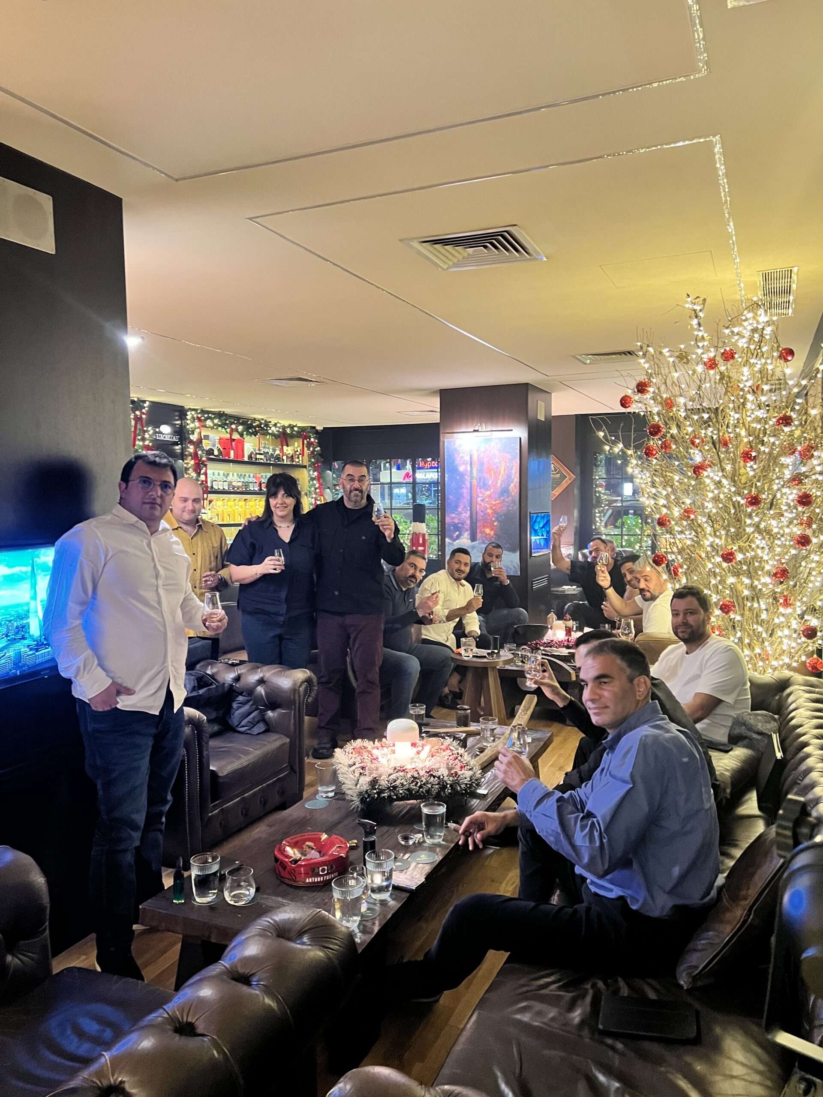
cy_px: 548
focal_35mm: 26
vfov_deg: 67.3
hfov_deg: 53.1
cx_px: 412
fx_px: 824
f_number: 1.5
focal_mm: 5.7
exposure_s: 1/25
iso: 500
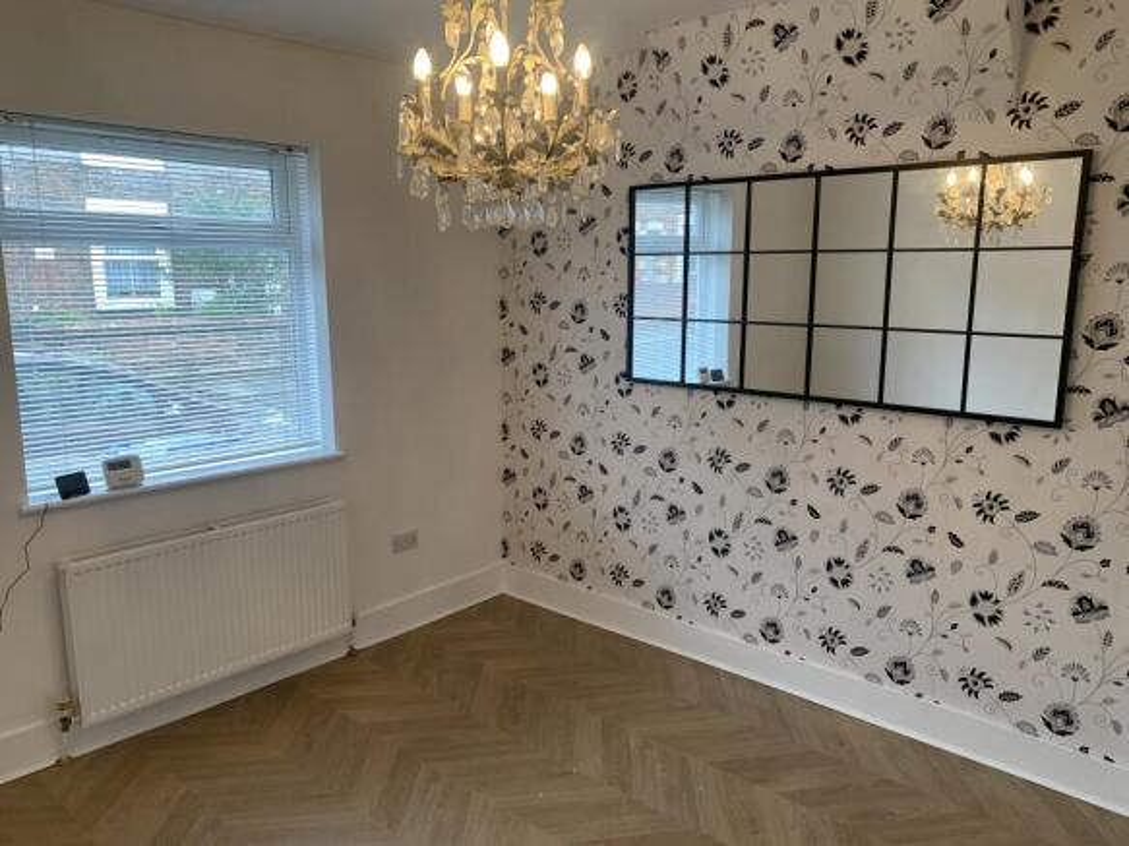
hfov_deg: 67.3
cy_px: 423
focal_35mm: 26
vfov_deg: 53.0
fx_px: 848
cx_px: 564
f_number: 1.8
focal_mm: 4.25
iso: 50
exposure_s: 1/100
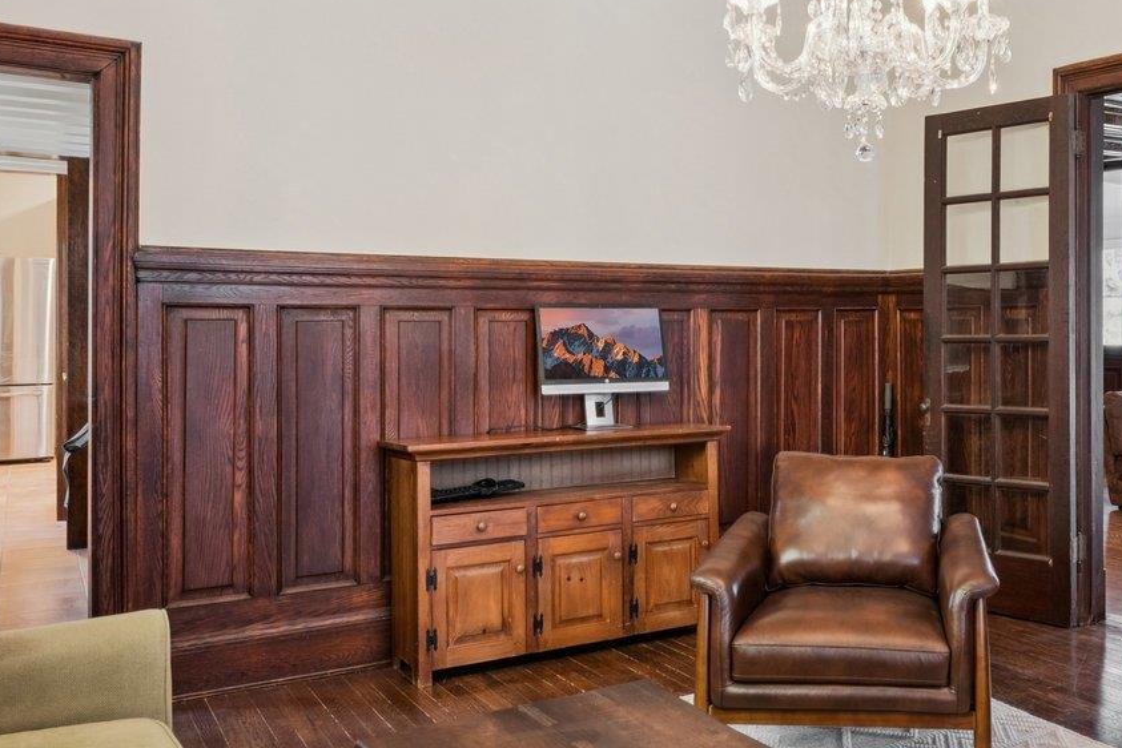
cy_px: 293
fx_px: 1060
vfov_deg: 38.7
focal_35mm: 34
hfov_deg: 53.3
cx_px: 842
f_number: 7.1
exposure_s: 1/5
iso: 500
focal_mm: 14
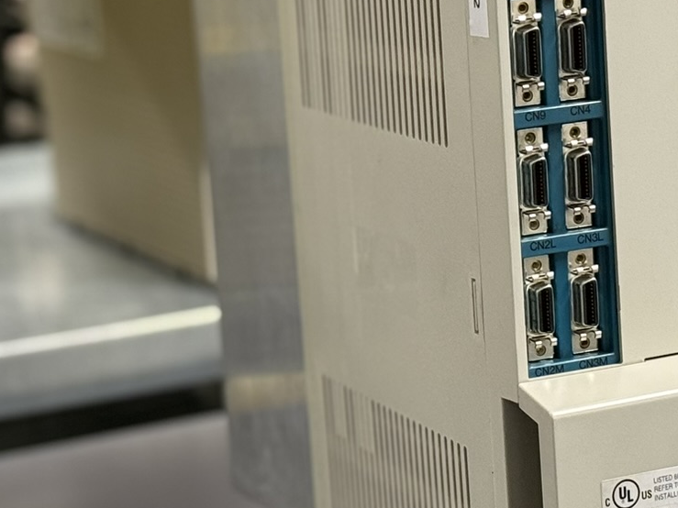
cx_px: 387
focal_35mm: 133
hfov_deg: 14.8
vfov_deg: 11.1
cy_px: 214
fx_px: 2605
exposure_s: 1/50
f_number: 1.78
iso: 250
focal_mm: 6.76
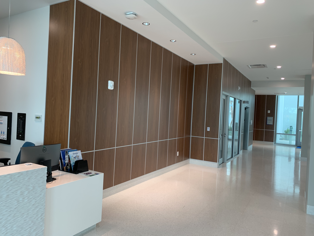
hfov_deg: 67.3
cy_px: 118
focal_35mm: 26
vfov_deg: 53.1
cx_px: 157
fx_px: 236
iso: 64
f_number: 1.8
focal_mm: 4.25
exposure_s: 1/60
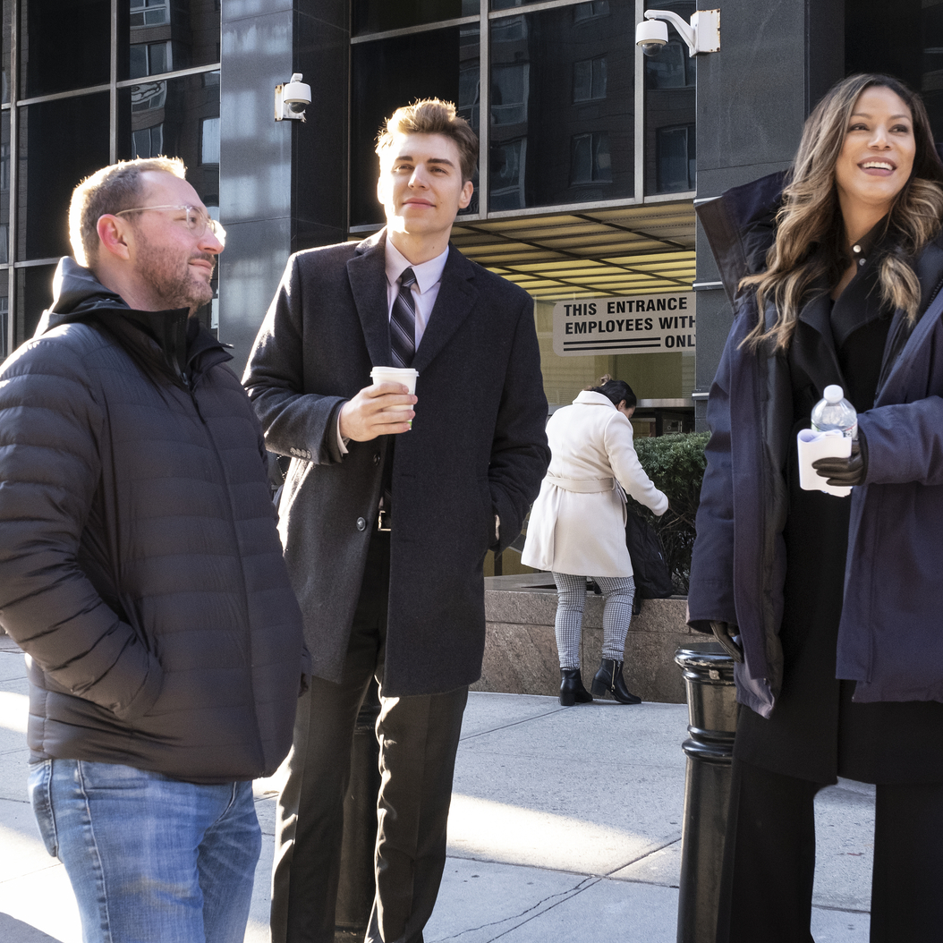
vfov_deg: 36.8
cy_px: 472
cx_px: 468
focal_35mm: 46
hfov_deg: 36.8
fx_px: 1418
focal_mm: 24.2
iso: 2000
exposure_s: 1/160
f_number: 6.4
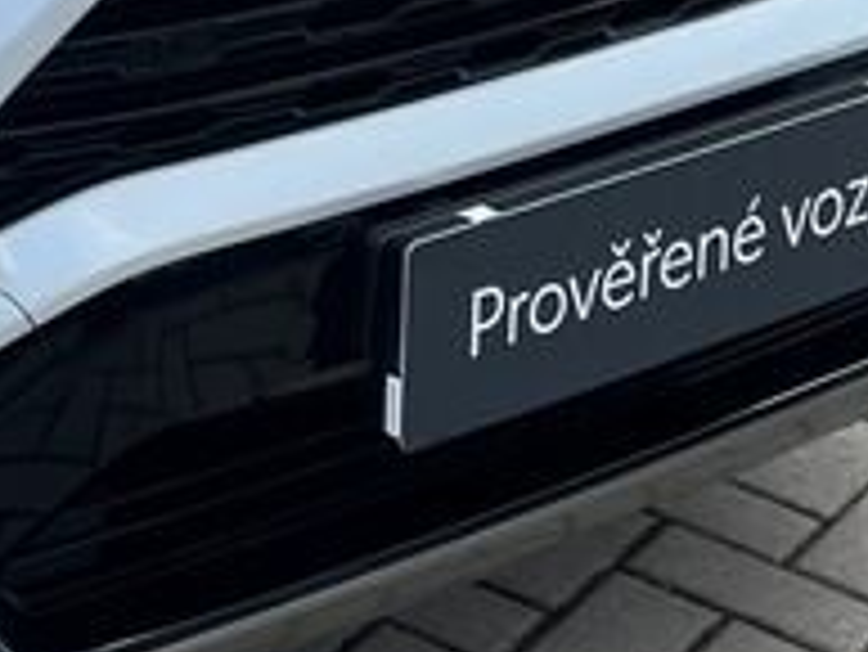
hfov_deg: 13.4
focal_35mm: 138
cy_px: -216
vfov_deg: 10.5
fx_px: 3463
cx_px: -450
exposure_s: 1/1957
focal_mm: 5.1
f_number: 1.6
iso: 50
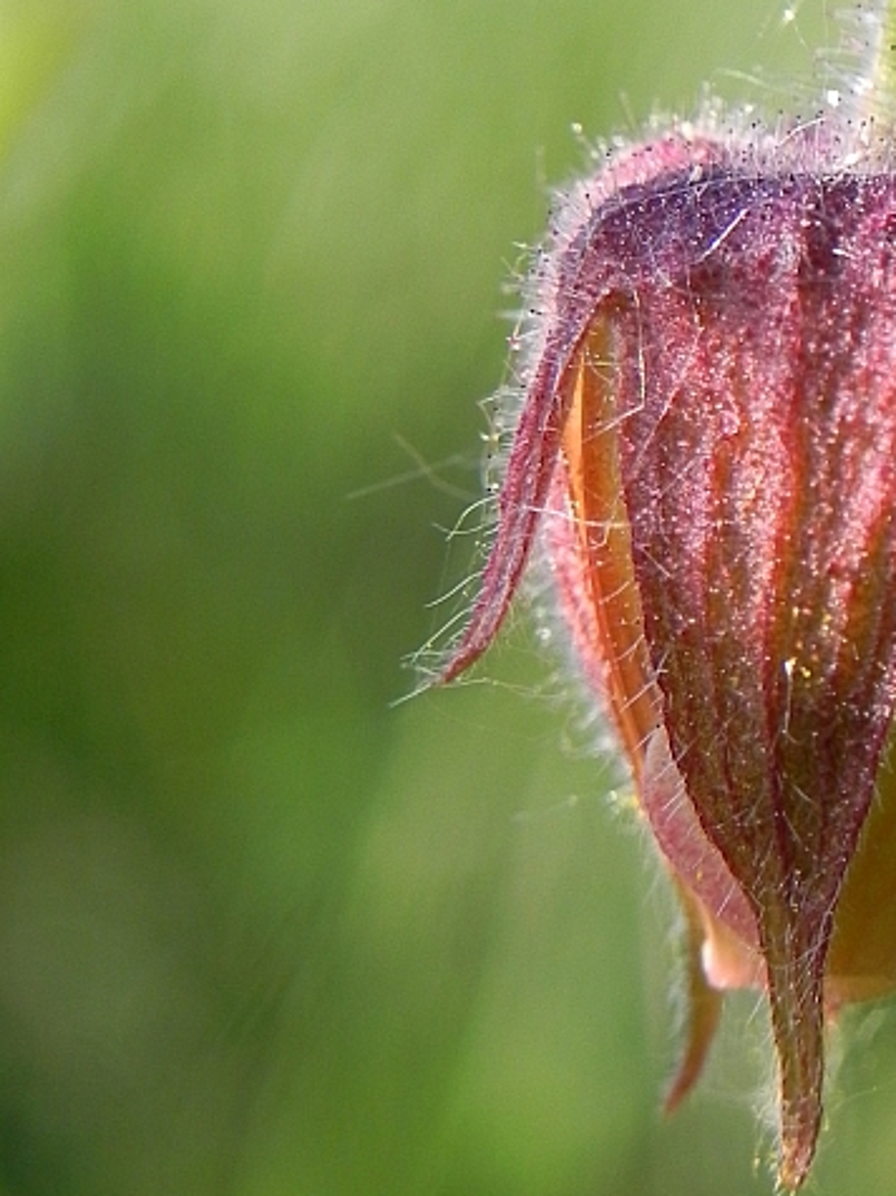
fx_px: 5766
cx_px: 750
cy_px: 150
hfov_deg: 8.9
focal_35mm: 167
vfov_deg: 11.8
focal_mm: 15.1
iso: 160
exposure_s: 1/293
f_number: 4
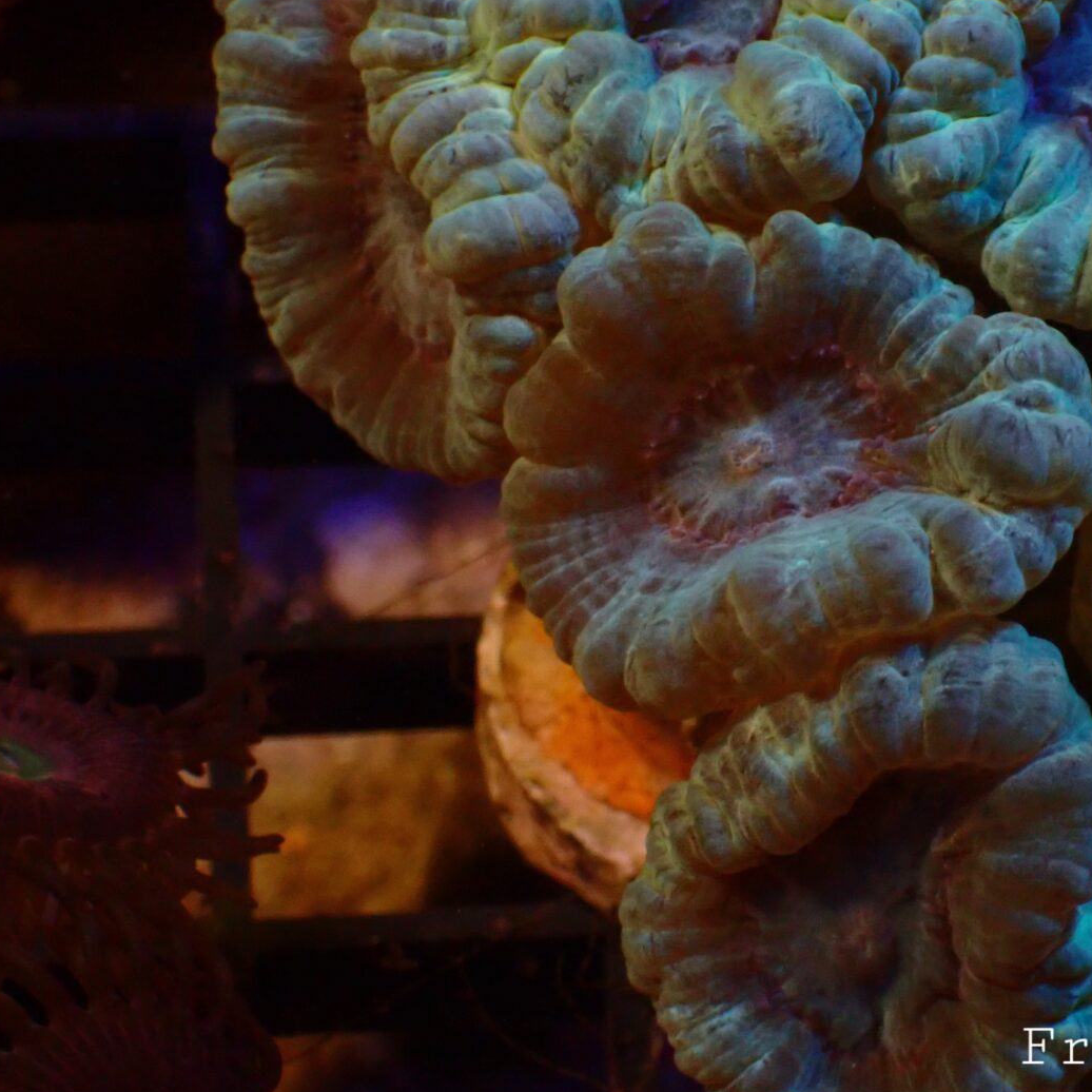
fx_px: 4675
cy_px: 496
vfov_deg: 13.3
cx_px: 799
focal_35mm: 131
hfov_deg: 13.3
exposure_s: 1/200
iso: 1000
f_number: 6.3
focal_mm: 18
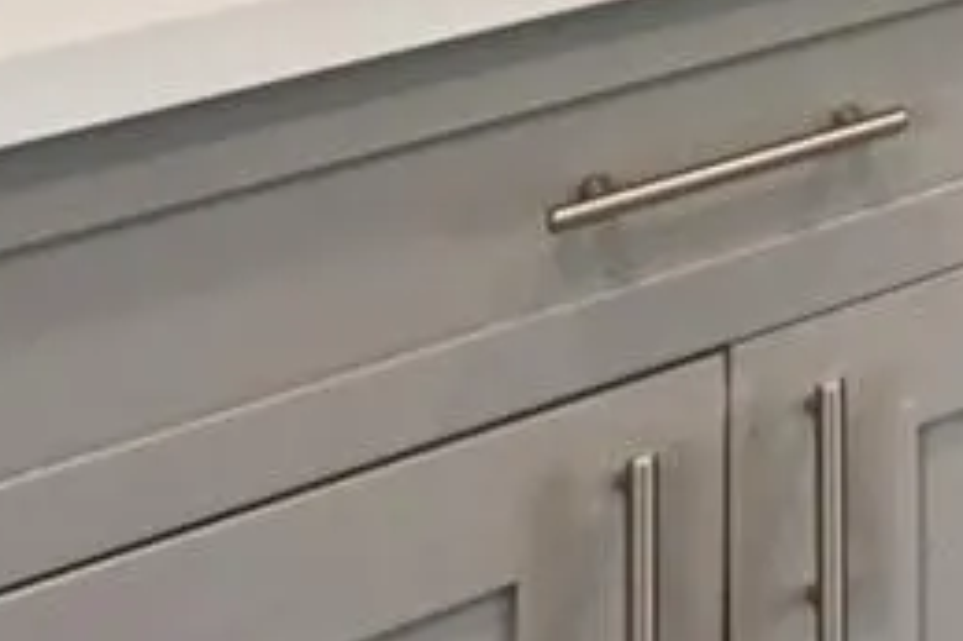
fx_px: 2299
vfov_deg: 12.3
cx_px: 2789
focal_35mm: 86
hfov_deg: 12.0
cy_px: -943
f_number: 8
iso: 800
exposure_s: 1/100
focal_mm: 14
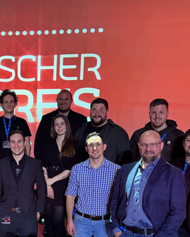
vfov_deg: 36.7
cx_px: -11
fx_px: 351
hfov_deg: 28.0
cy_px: 168
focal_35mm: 50
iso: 400
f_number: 1.78
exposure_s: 1/60
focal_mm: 6.76
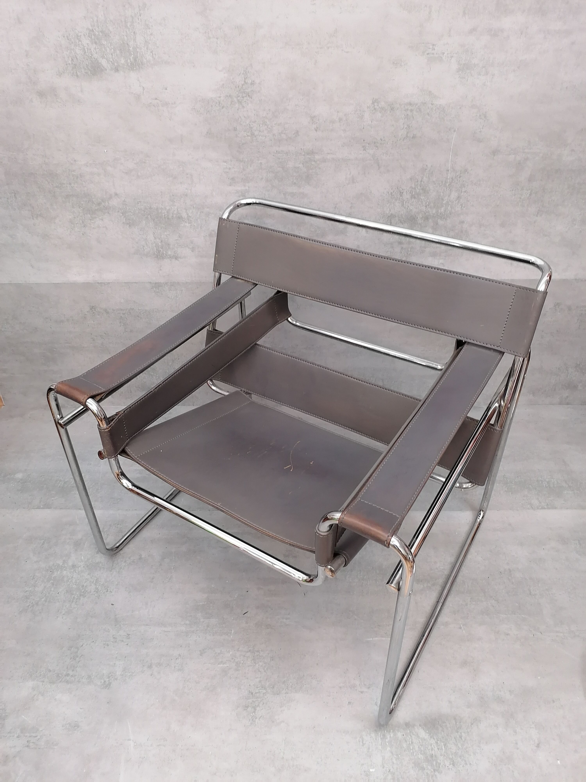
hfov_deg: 53.1
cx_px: 293
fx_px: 587
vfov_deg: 67.3
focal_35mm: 26
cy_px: 391
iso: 250
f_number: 1.8
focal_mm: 5.3
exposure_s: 1/33.3
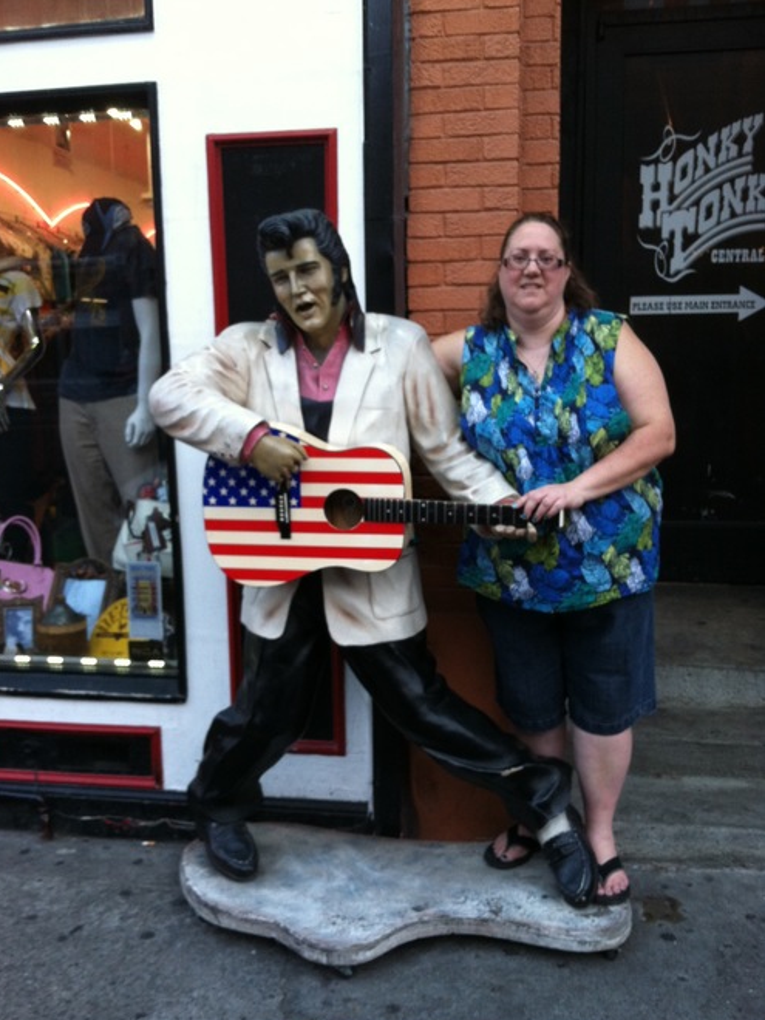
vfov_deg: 51.3
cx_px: 374
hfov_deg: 39.7
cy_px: 524
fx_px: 1061
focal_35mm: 36
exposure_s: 1/15
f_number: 2.8
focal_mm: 3.85
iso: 100
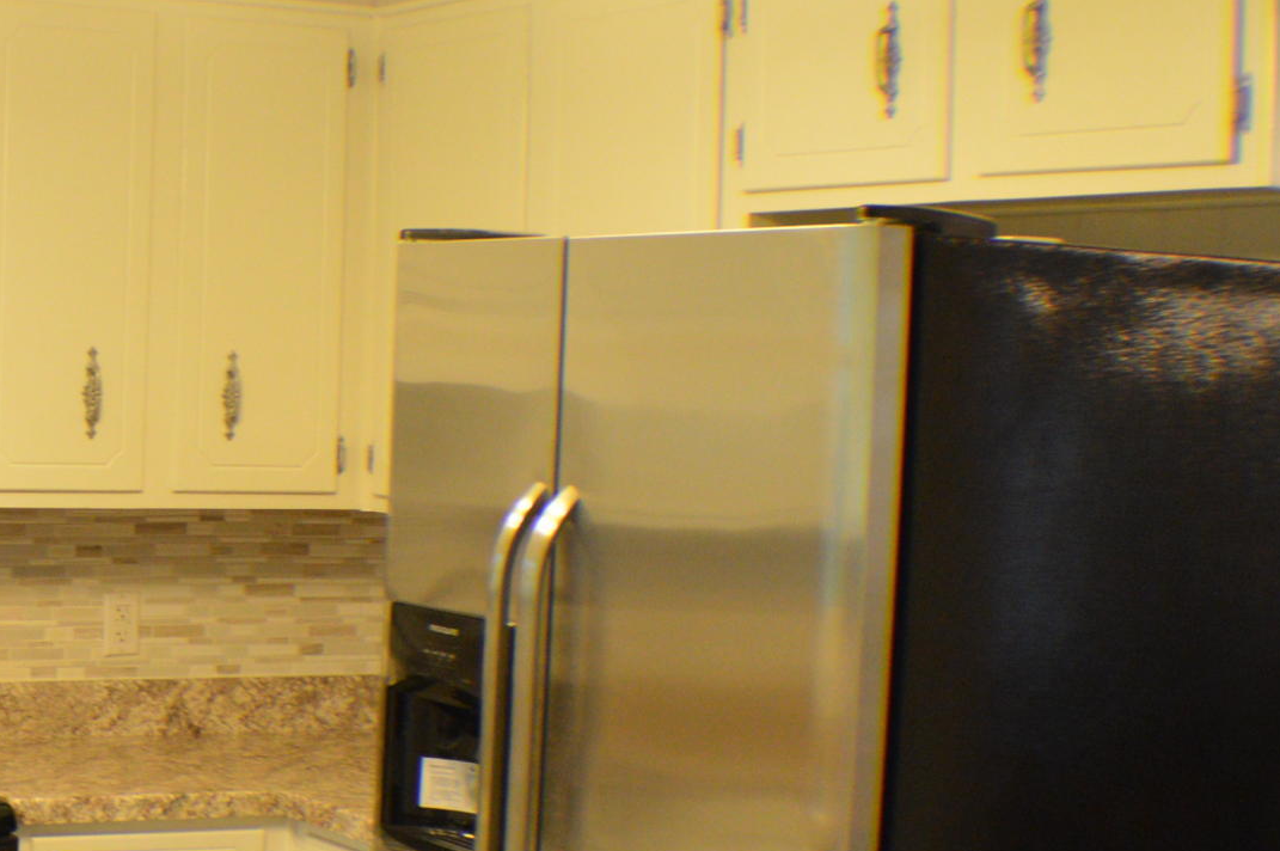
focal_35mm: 84
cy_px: 512
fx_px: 2984
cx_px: -47
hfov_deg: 23.1
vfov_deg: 16.2
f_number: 3.8
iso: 900
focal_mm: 20
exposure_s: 1/60
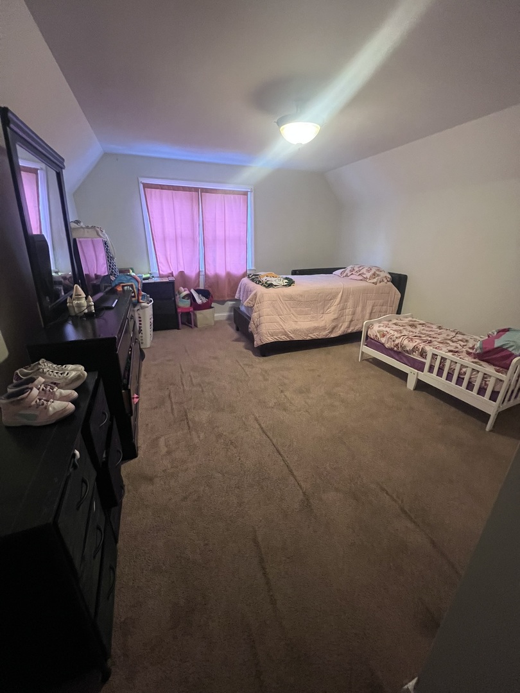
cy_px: 346
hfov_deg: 89.9
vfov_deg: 106.2
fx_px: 260
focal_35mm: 13
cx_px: 260
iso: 640
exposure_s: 1/60
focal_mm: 1.57
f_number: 1.8
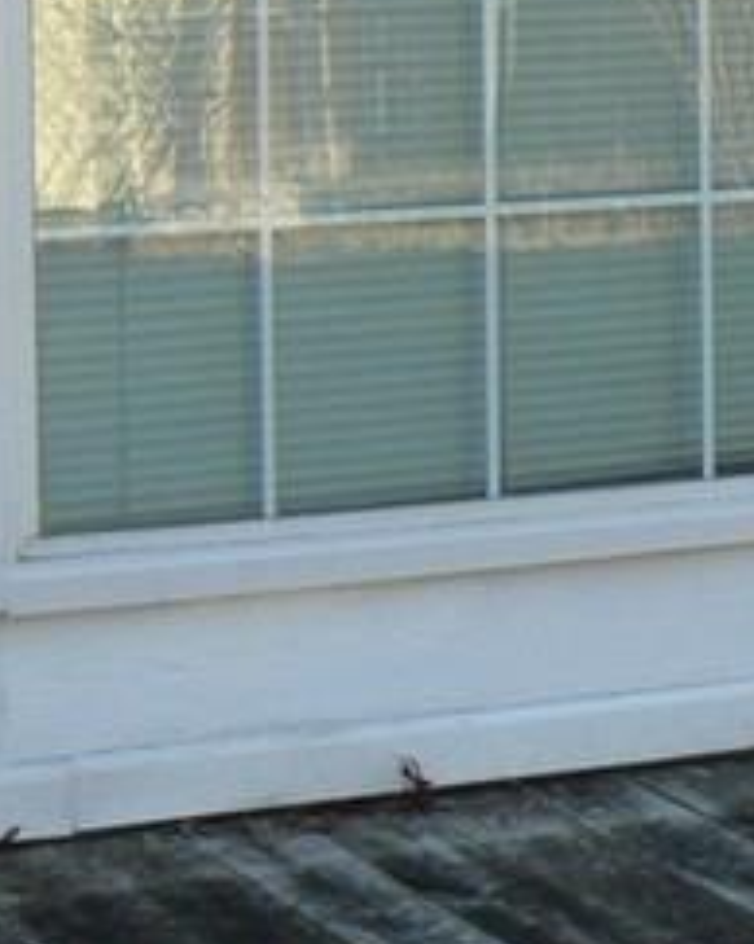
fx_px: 4134
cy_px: -307
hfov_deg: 10.4
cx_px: 548
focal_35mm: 148
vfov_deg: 12.6
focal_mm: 6
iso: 80
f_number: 5.6
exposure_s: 1/125
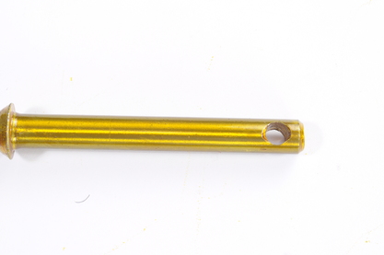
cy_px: 132
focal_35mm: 90
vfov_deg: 15.2
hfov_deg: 22.6
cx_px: 157
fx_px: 959
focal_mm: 50
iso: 200
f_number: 10
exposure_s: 1/125
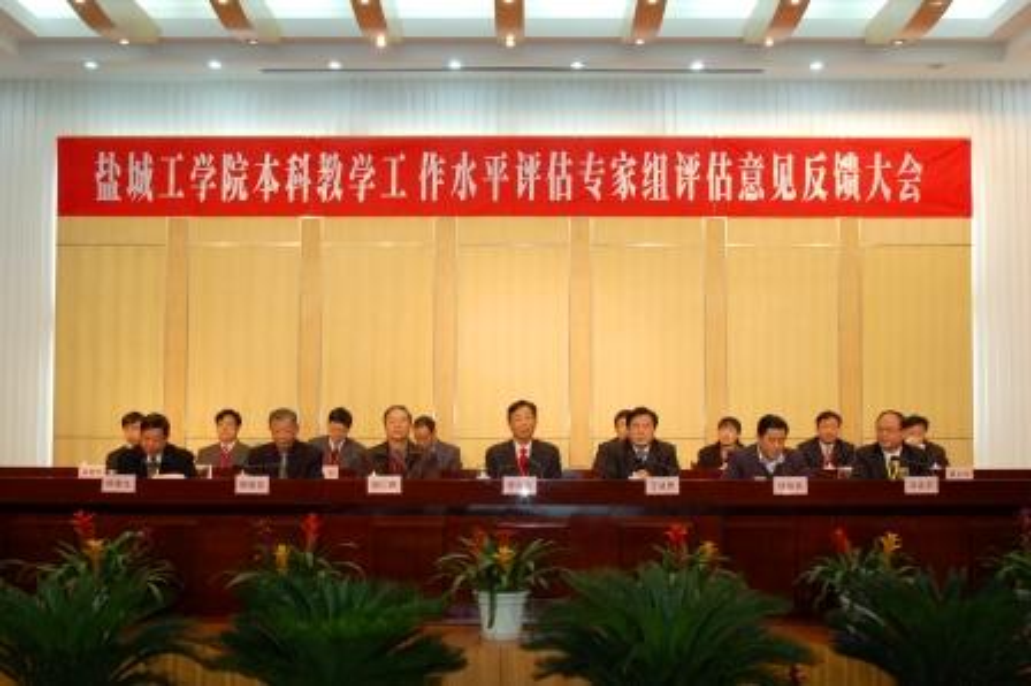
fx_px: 1288
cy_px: 343
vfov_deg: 29.8
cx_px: 516
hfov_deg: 43.6
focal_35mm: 45
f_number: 7.1
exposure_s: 1/20
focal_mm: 30
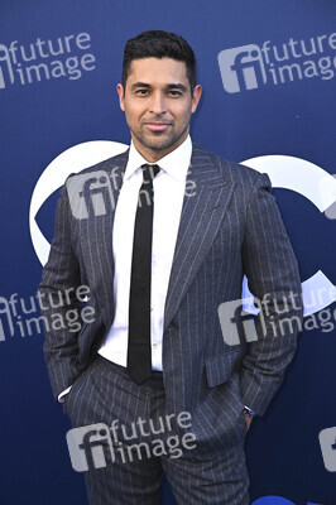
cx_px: 168
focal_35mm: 70
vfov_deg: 28.9
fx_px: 982
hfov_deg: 19.4
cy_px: 252
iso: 500
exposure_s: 1/200
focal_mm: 70
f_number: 5.6
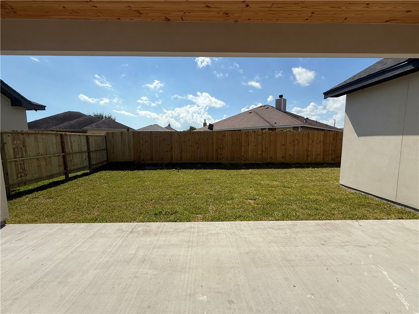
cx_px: 210
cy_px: 157
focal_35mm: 14
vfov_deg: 85.7
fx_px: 169
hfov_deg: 102.1
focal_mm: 2.22
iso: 50
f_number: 2.2
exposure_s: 1/2841
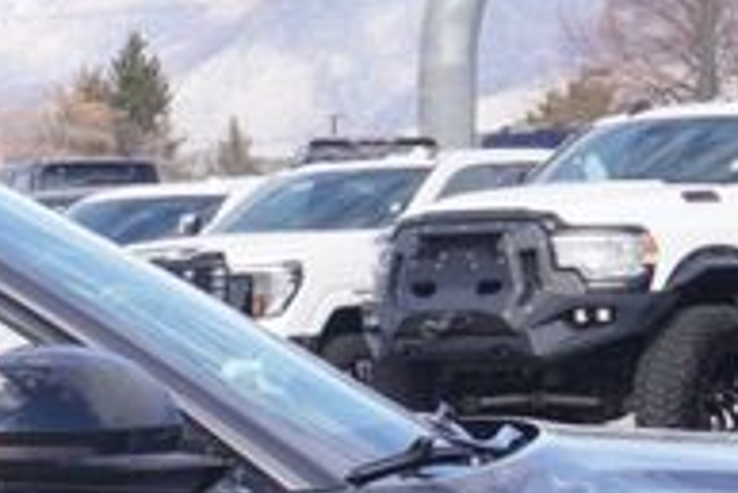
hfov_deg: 9.3
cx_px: -359
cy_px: 806
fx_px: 4403
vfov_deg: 6.3
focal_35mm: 215
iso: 100
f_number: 7.1
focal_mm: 27
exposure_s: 1/160
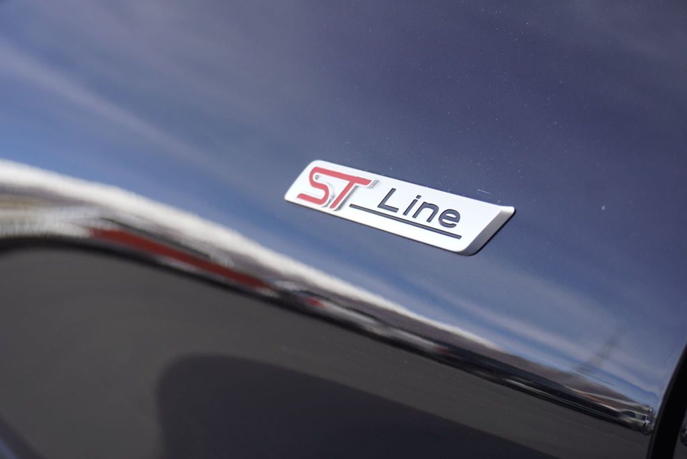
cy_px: 230
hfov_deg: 43.6
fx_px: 859
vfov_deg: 29.9
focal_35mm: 45
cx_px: 344
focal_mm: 30
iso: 100
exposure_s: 1/100
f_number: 5
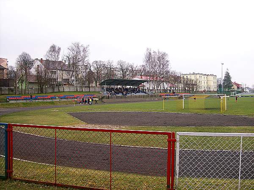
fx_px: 264
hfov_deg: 51.4
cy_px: 95
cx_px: 127
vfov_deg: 39.6
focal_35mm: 36
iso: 80
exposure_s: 1/406
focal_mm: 6
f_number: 2.7
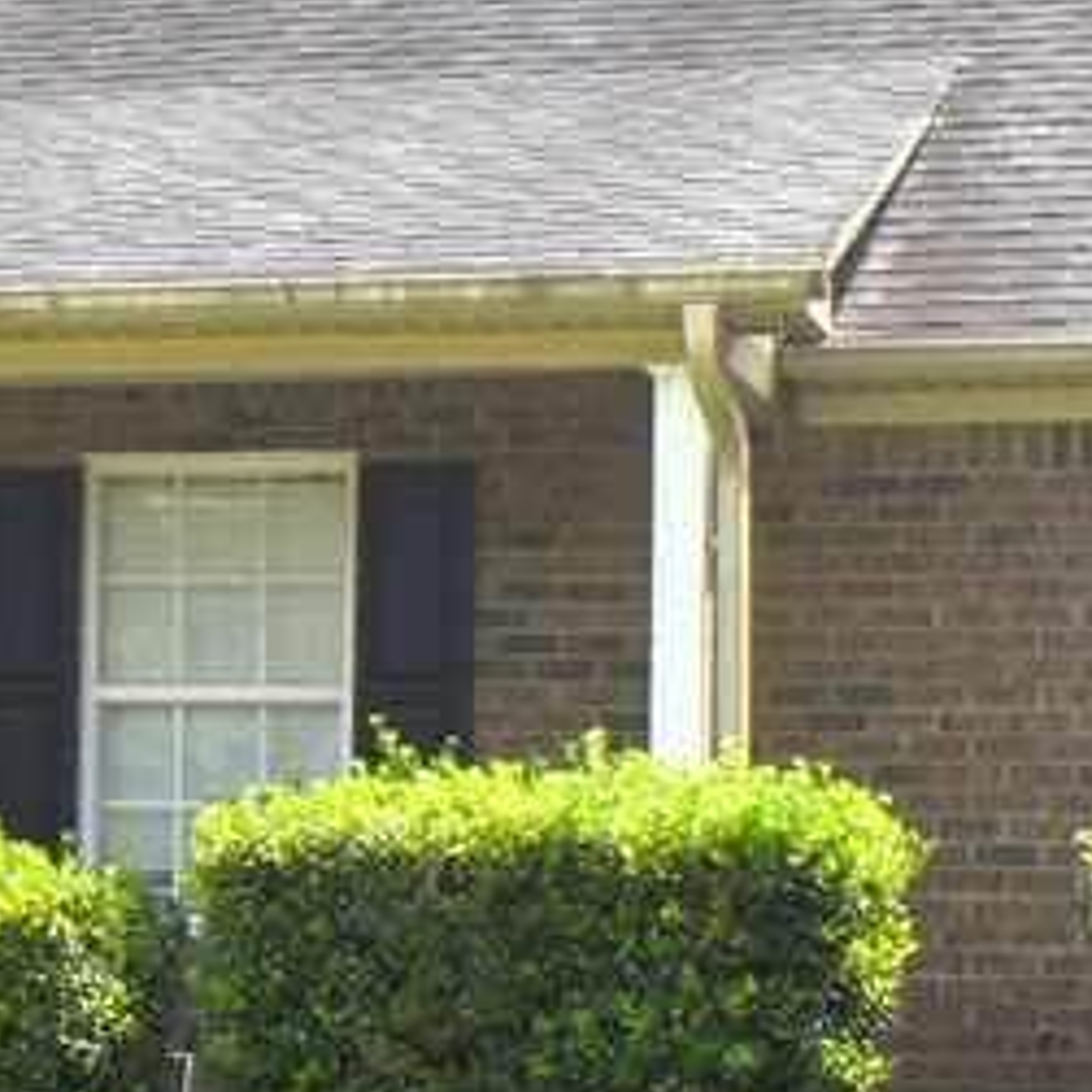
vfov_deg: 14.9
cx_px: -361
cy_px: 498
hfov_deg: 14.2
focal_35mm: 117
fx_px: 4176
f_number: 13
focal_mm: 18
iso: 100
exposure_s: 1/200
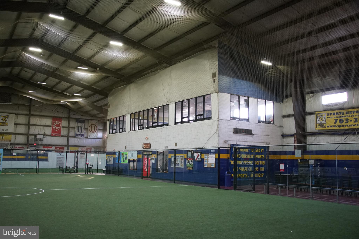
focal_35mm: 36
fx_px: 359
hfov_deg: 53.1
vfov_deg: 36.9
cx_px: 180
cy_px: 120
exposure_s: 1/160
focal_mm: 24
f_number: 4
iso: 2000
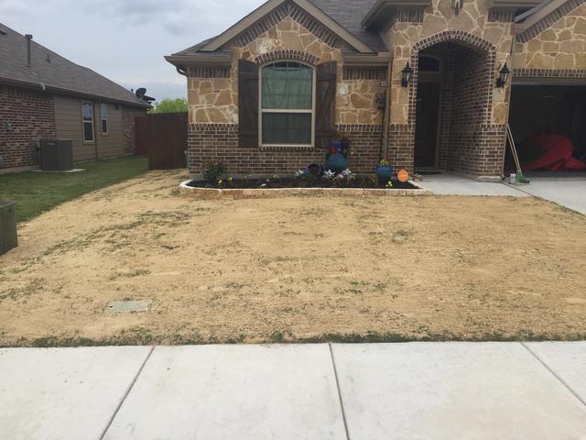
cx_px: 293
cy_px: 220
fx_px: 491
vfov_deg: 48.2
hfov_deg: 61.7
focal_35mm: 29
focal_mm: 4.15
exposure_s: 1/842
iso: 32
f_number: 2.2
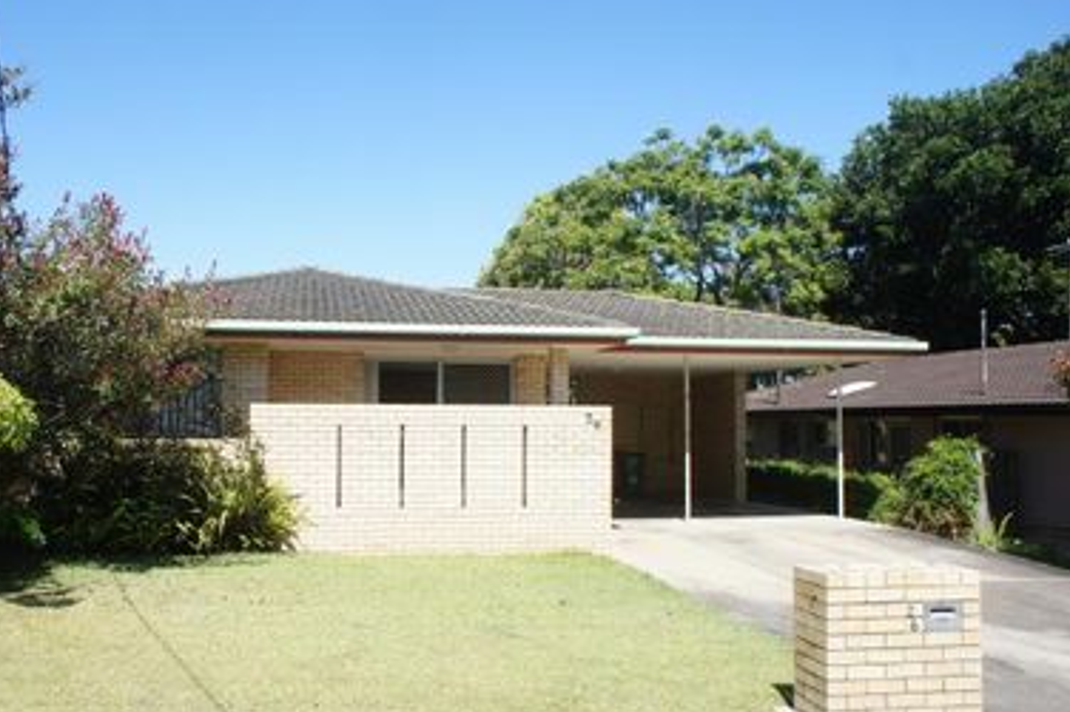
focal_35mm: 30
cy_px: 397
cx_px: 418
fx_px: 891
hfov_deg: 61.3
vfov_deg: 43.5
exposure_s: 1/320
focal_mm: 16
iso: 200
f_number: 8
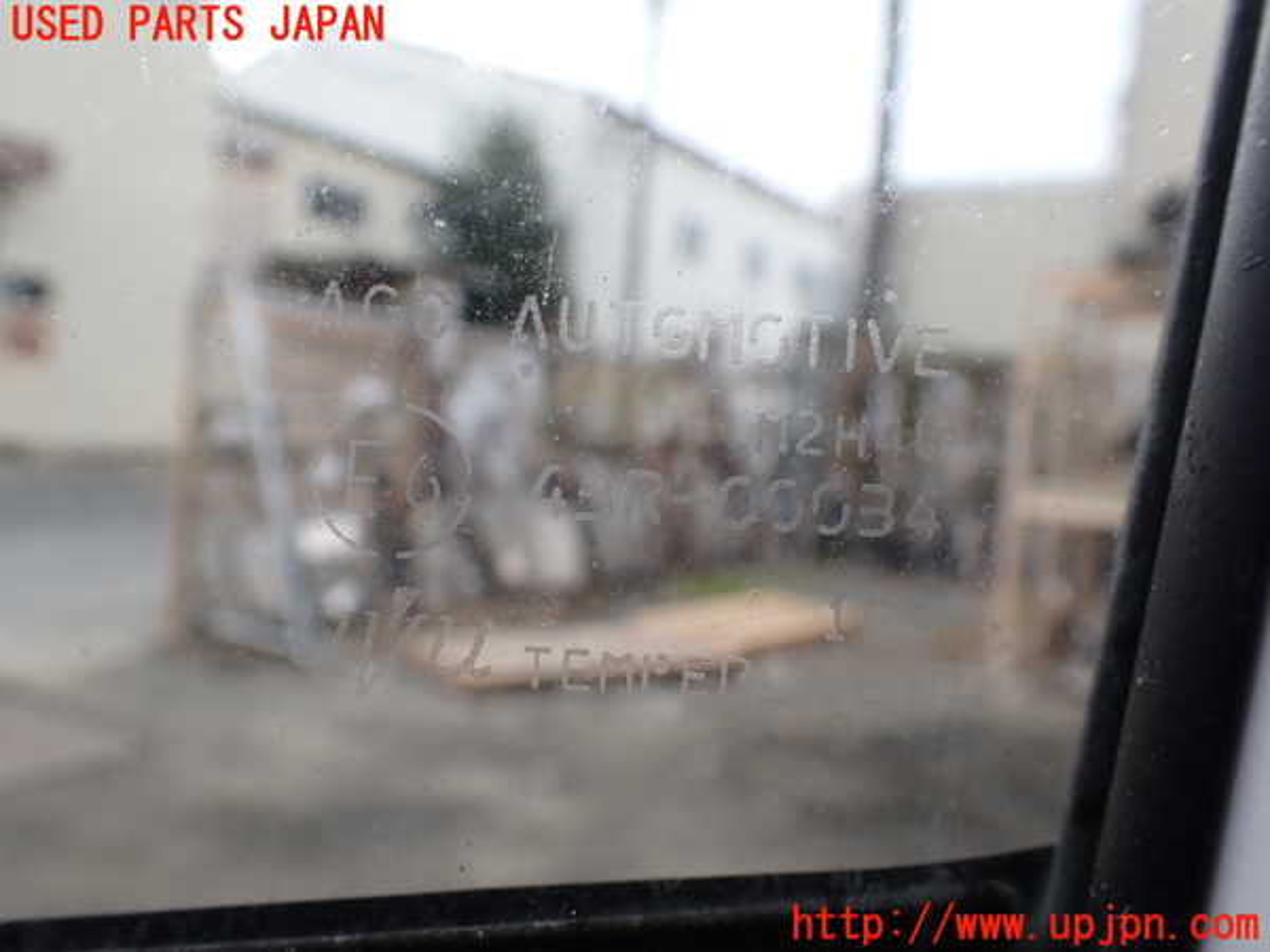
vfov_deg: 46.8
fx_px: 1101
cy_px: 476
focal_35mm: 30
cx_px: 635
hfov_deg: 60.0
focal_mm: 5.4
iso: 100
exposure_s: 1/250
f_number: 3.2
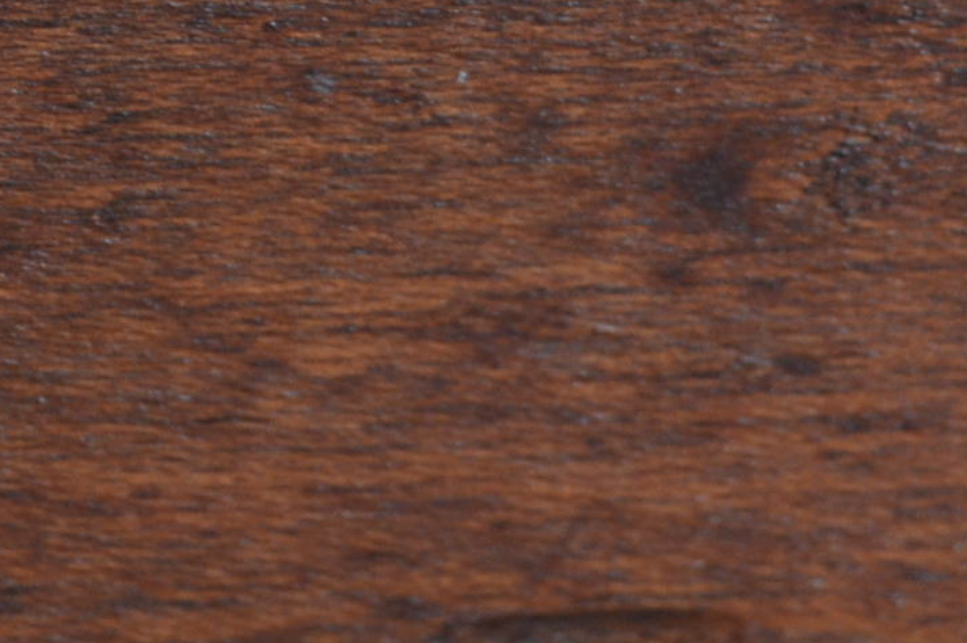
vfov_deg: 3.9
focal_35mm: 348
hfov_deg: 5.9
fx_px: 9342
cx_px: 450
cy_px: -79
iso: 400
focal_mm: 55
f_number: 6.3
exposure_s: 1/80
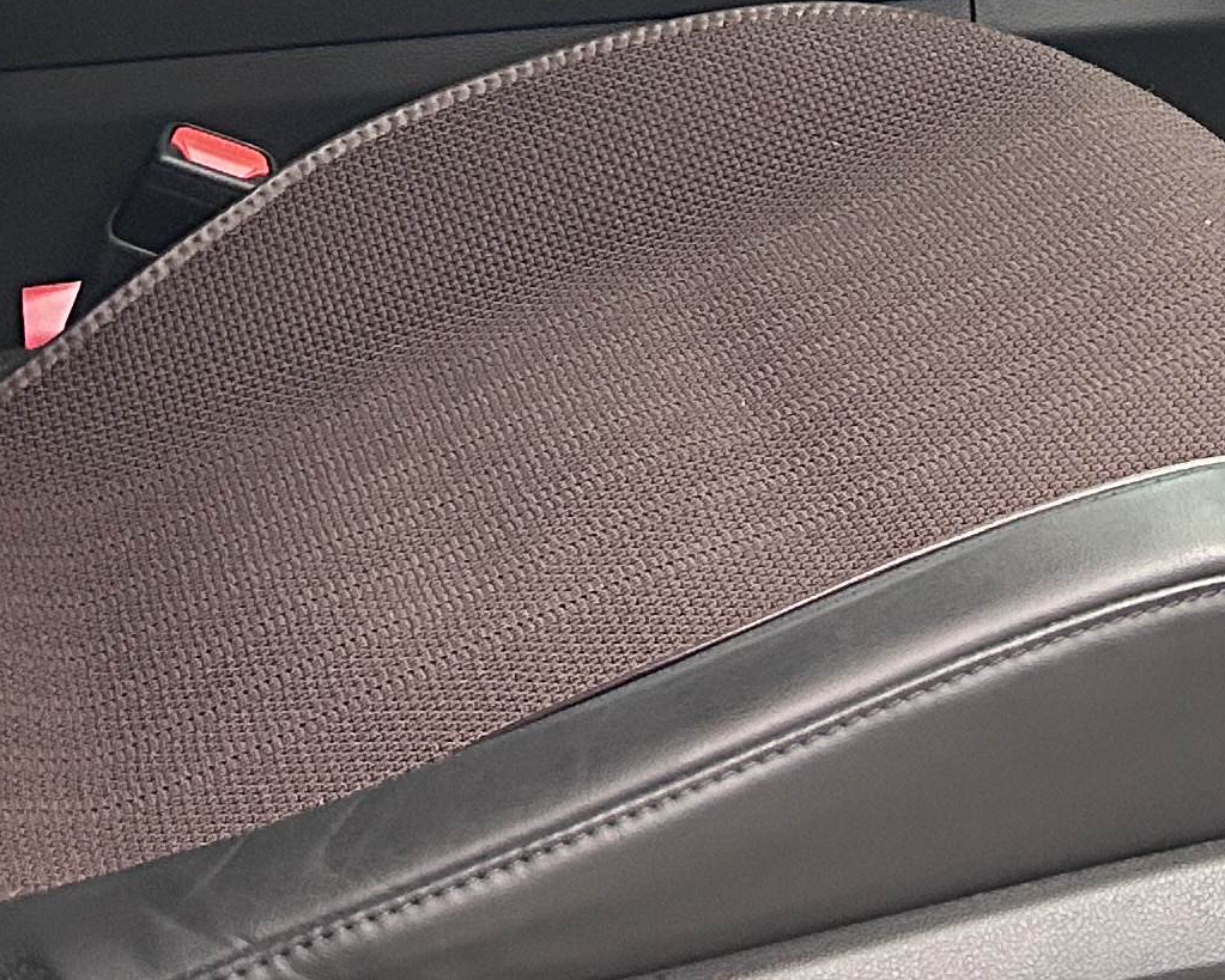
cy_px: -426
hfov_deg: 18.9
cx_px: 1097
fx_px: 3627
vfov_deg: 14.5
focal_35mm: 100
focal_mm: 5.7
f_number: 1.5
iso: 400
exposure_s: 1/60
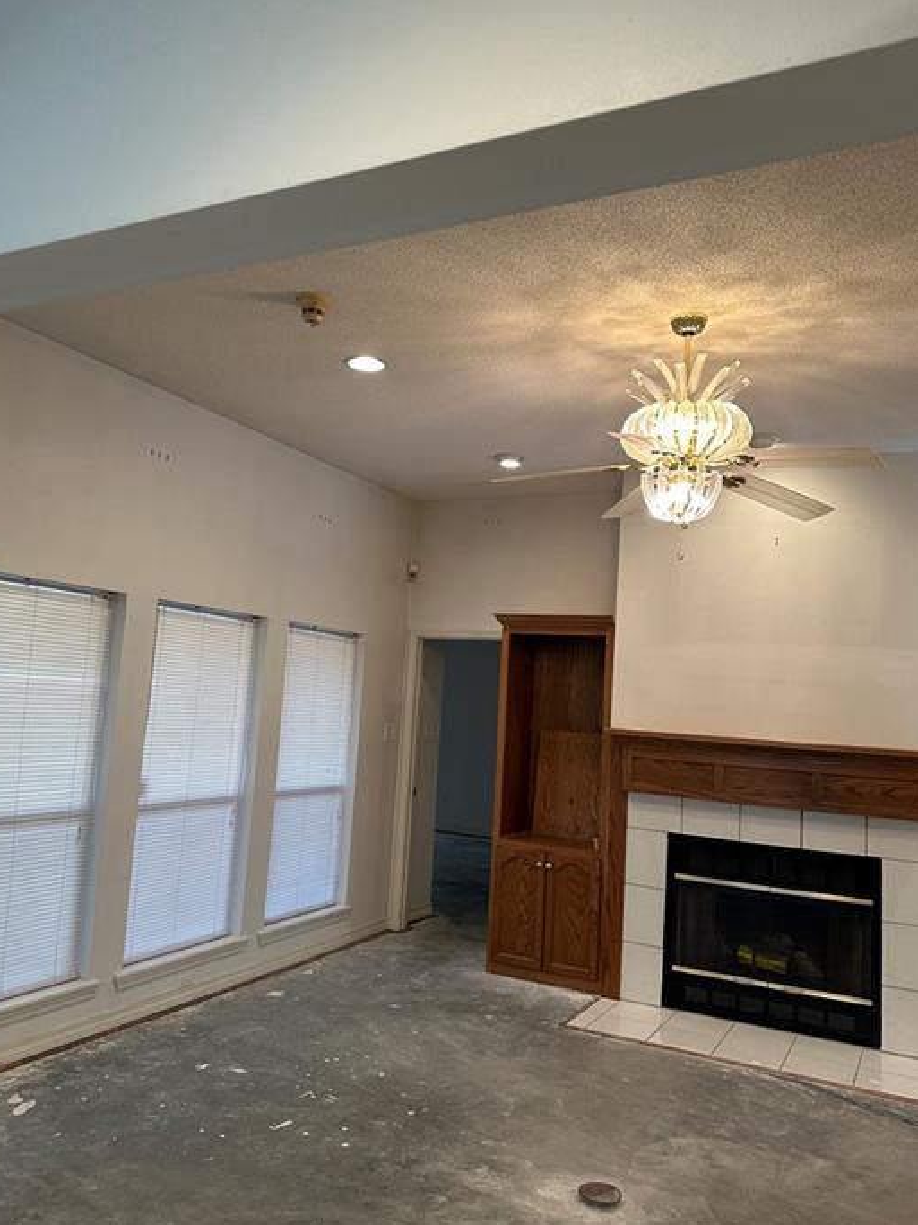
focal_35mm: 27
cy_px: 601
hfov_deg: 51.3
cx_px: 439
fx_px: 955
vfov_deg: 65.3
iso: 200
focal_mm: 6.86
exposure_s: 1/120
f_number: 1.78
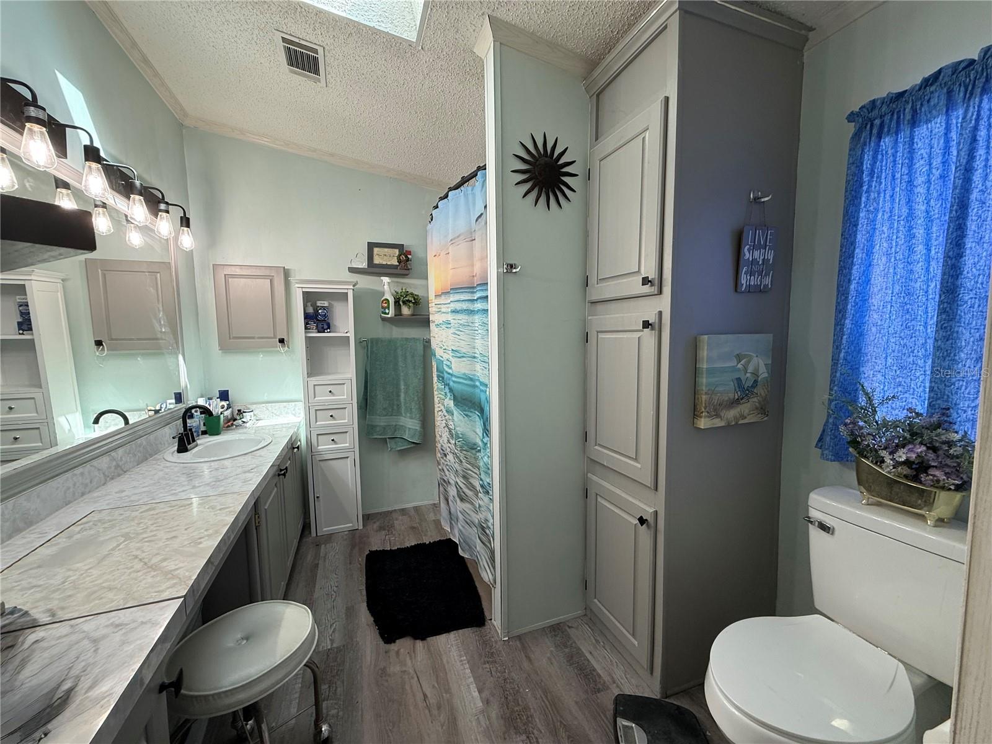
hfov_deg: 102.1
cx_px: 496
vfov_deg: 85.7
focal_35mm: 14
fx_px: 401
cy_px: 372
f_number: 2.2
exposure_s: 1/120
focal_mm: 2.22
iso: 100
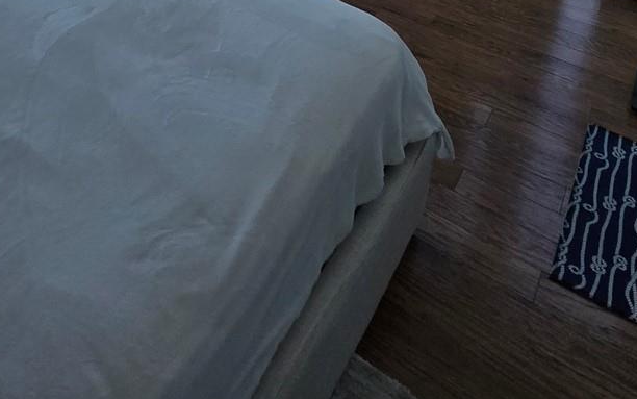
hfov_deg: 48.8
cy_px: -217
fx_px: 625
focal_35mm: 36
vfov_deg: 25.4
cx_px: 75
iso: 125
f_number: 2.2
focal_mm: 2.2
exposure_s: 1/2000
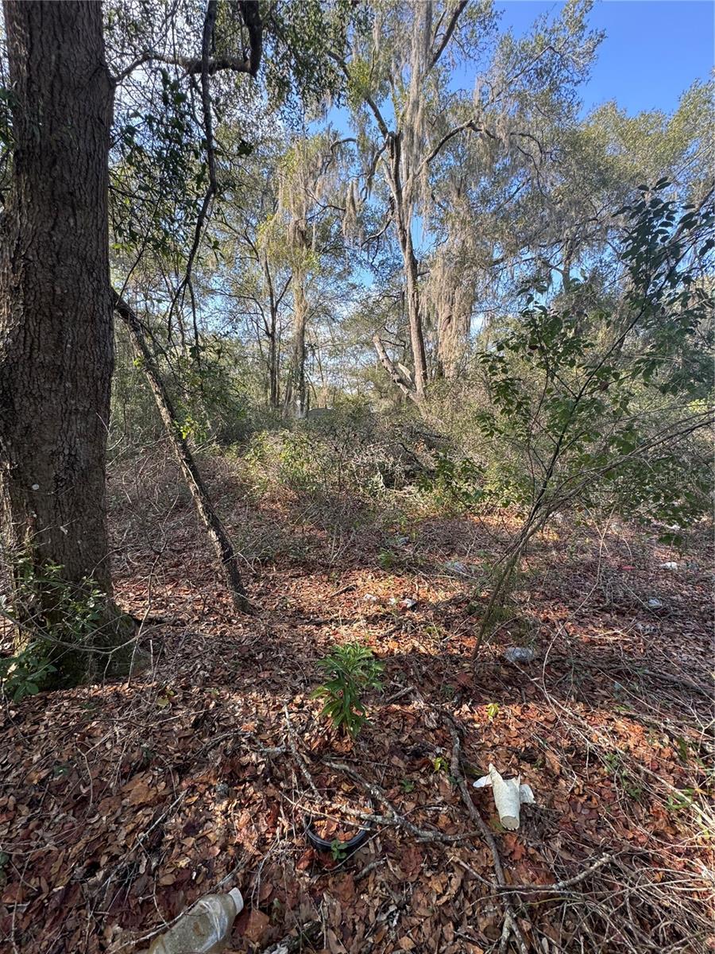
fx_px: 386
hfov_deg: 85.7
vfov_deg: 102.1
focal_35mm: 14
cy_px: 477
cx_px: 358
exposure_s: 1/291
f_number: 2.2
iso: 40
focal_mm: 2.22
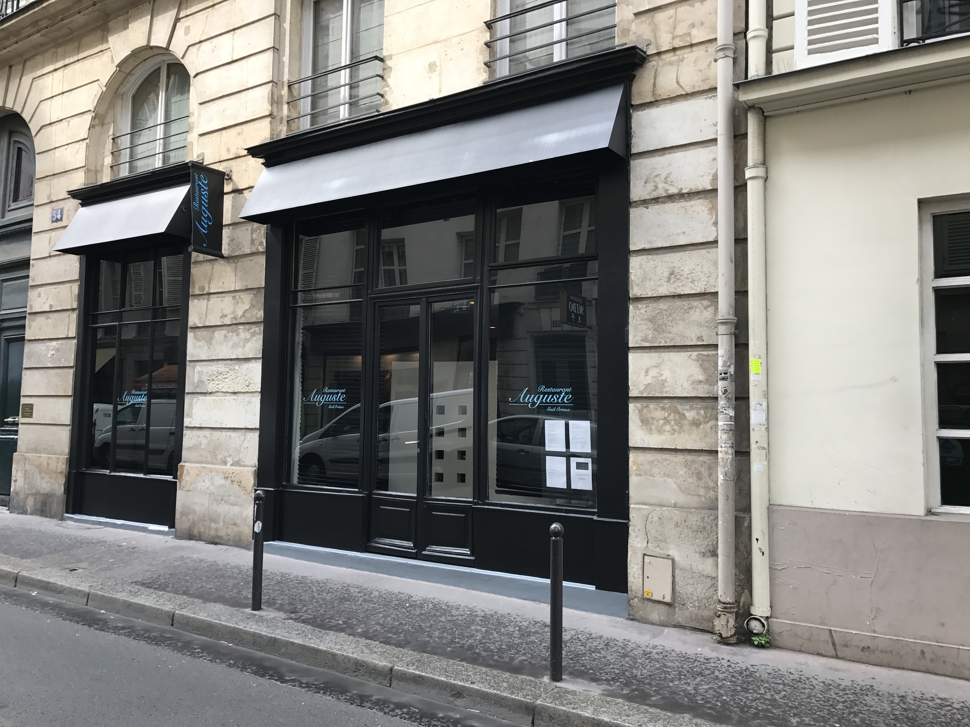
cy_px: 364
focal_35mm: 28
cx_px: 485
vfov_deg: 49.7
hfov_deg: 63.4
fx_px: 785
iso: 20
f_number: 1.8
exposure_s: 1/244
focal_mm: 3.99
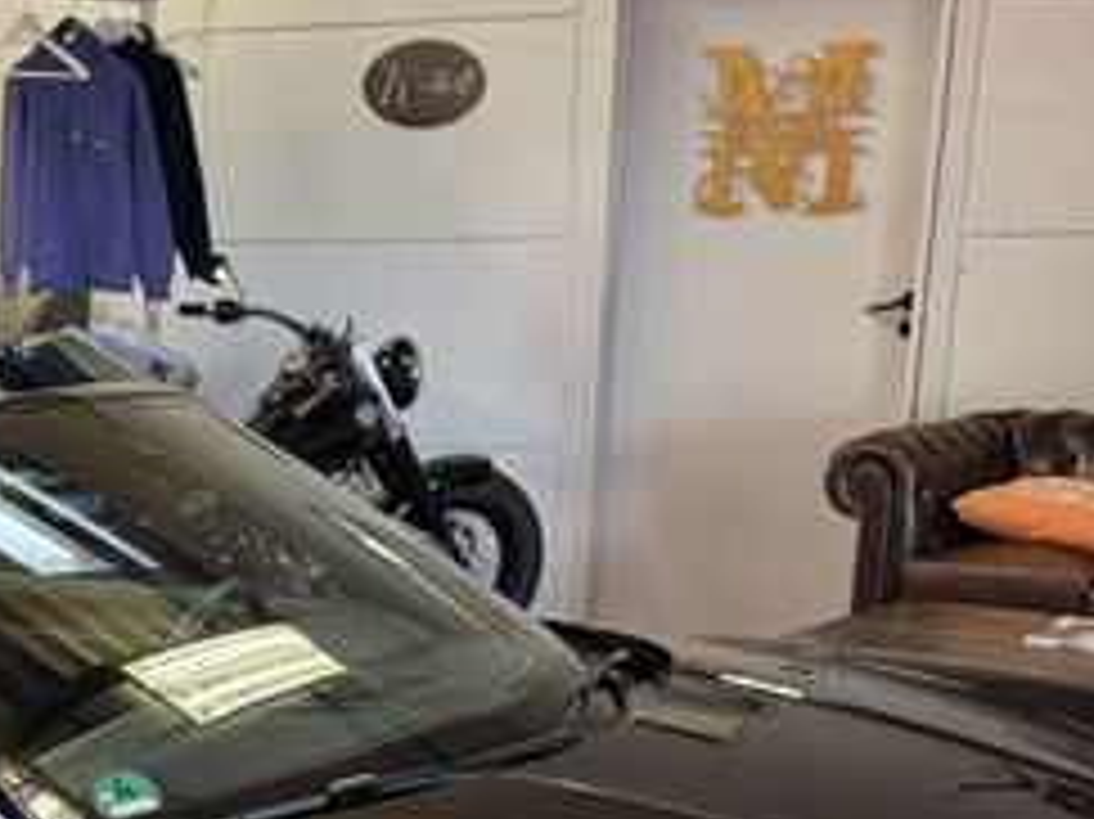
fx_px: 2401
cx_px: 95
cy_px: 1210
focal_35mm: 76
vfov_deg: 17.5
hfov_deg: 24.9
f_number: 1.78
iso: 200
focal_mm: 6.76
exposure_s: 1/100
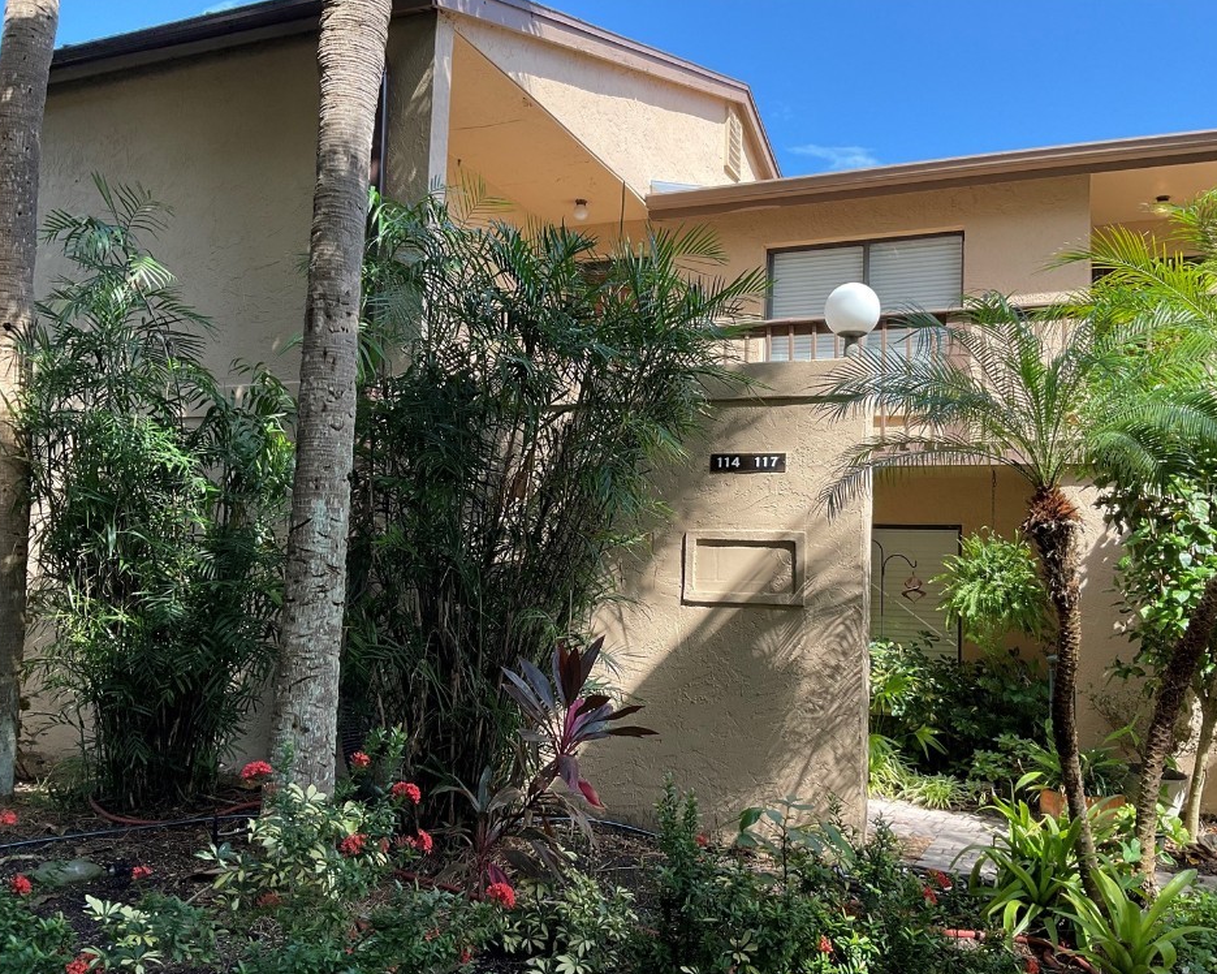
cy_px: 487
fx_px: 1117
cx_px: 647
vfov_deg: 47.1
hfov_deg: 57.1
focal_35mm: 31
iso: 16
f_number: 1.8
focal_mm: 3
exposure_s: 1/286
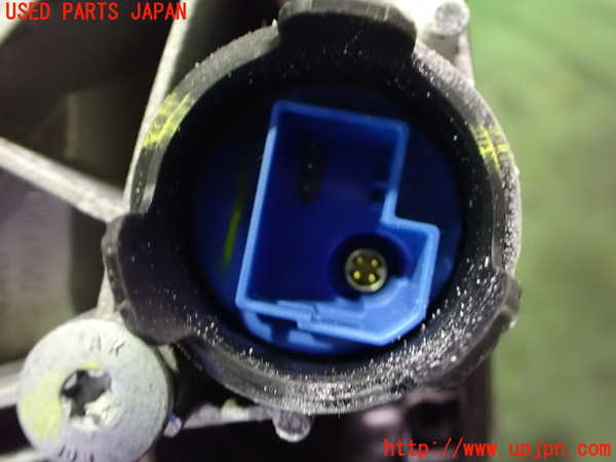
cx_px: 308
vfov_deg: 46.8
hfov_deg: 60.0
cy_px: 231
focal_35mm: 30
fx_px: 534
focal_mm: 5.4
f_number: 2.3
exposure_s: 1/30
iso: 1600
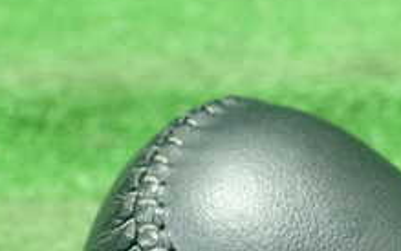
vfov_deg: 14.2
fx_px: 951
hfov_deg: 23.0
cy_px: 355
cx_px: 383
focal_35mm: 87
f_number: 2.3
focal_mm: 5.5
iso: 800
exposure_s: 1/125
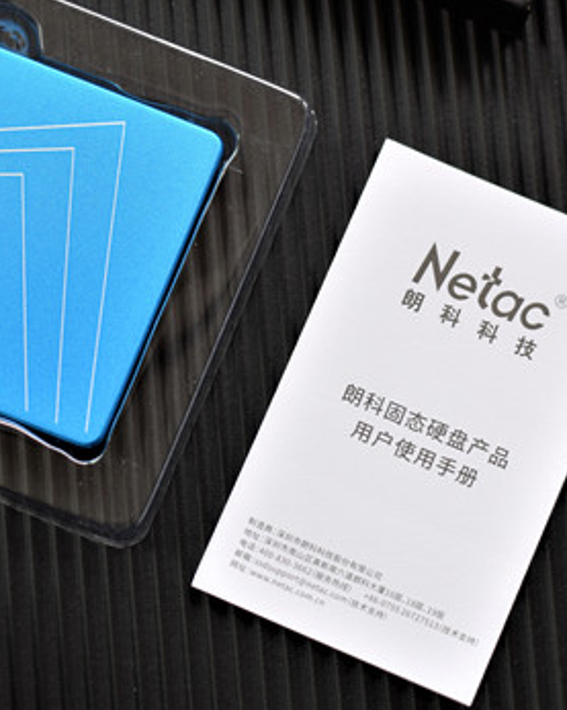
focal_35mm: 142
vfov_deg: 13.6
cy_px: 243
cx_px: 125
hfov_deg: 10.8
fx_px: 2983
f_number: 2.8
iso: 100
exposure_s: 1/60
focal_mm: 50
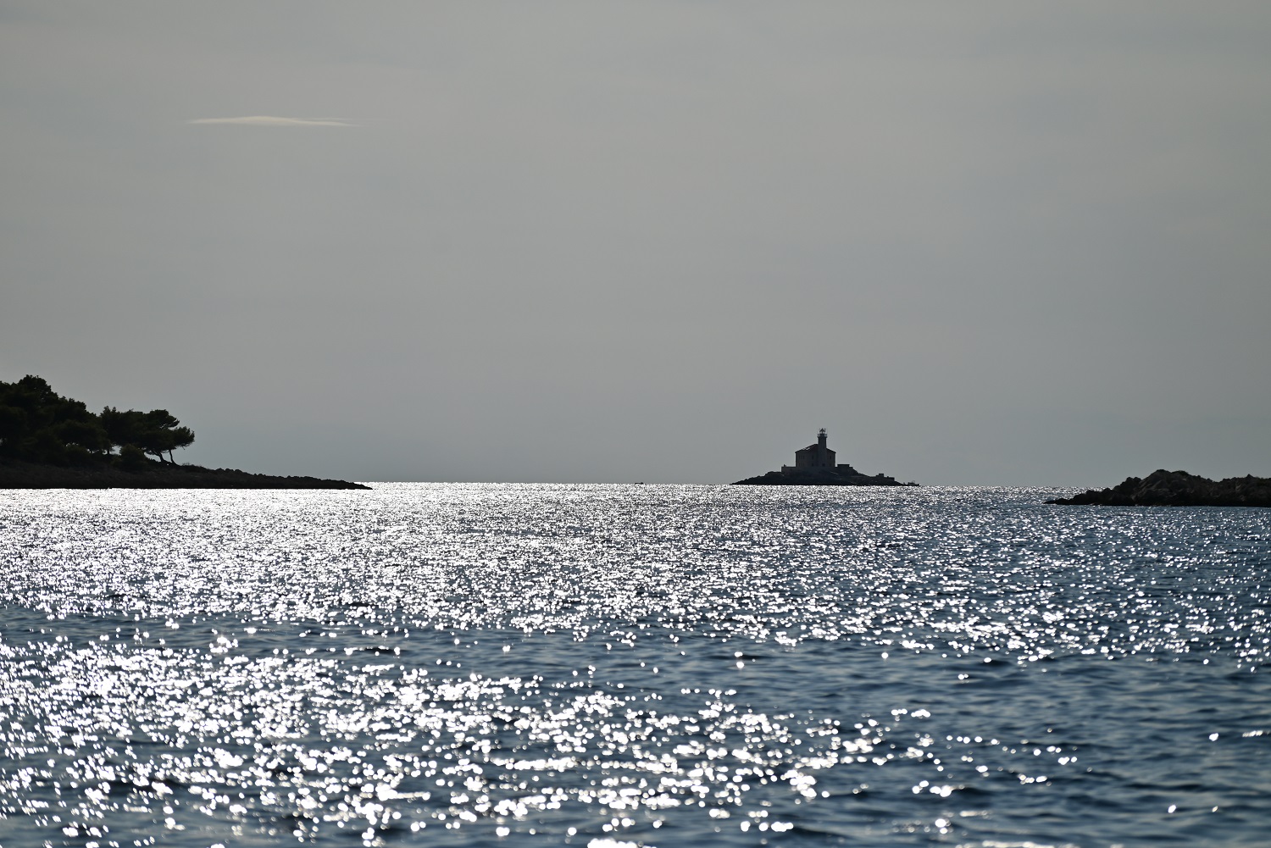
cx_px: 636
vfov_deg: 8.3
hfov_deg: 12.4
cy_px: 424
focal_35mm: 165
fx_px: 5827
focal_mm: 165
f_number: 5
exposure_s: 1/8000
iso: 125
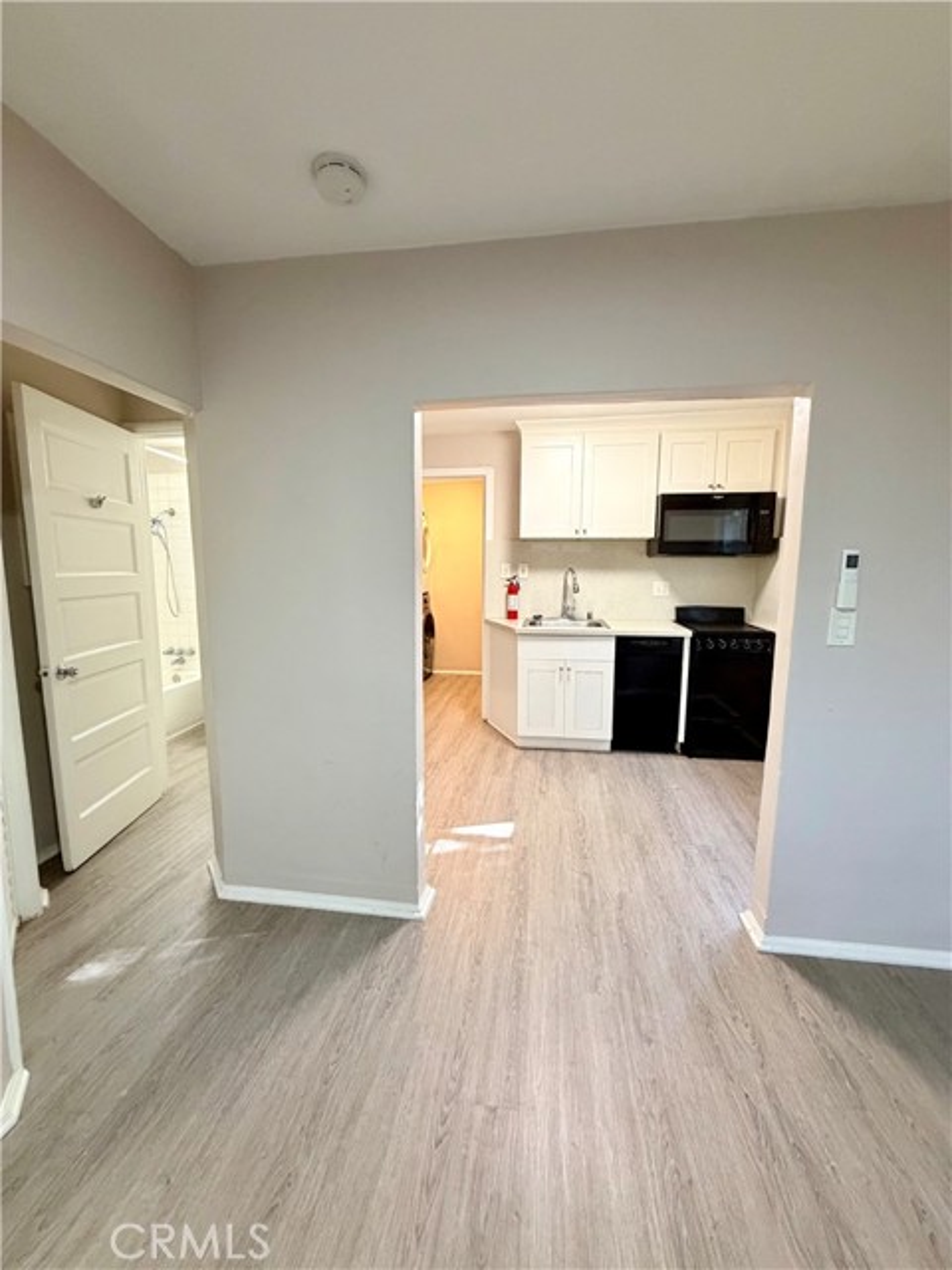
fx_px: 513
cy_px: 635
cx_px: 476
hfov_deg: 85.7
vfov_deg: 102.1
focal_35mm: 14
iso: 320
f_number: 2.2
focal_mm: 2.22
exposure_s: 1/60
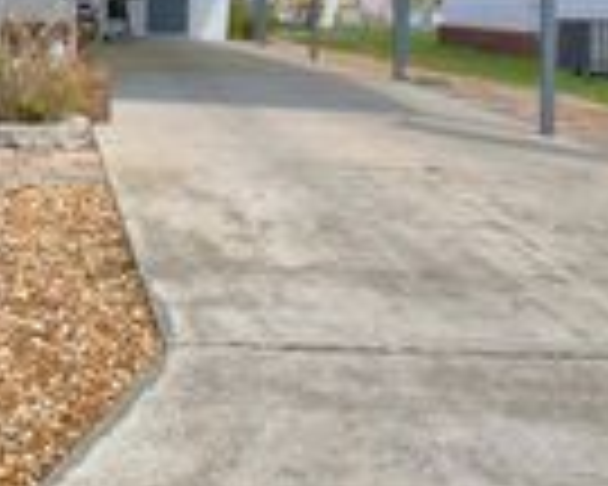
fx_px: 936
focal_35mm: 52
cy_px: -2
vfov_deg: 27.4
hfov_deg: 33.4
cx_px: 23
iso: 100
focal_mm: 10
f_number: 4.5
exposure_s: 1/1600
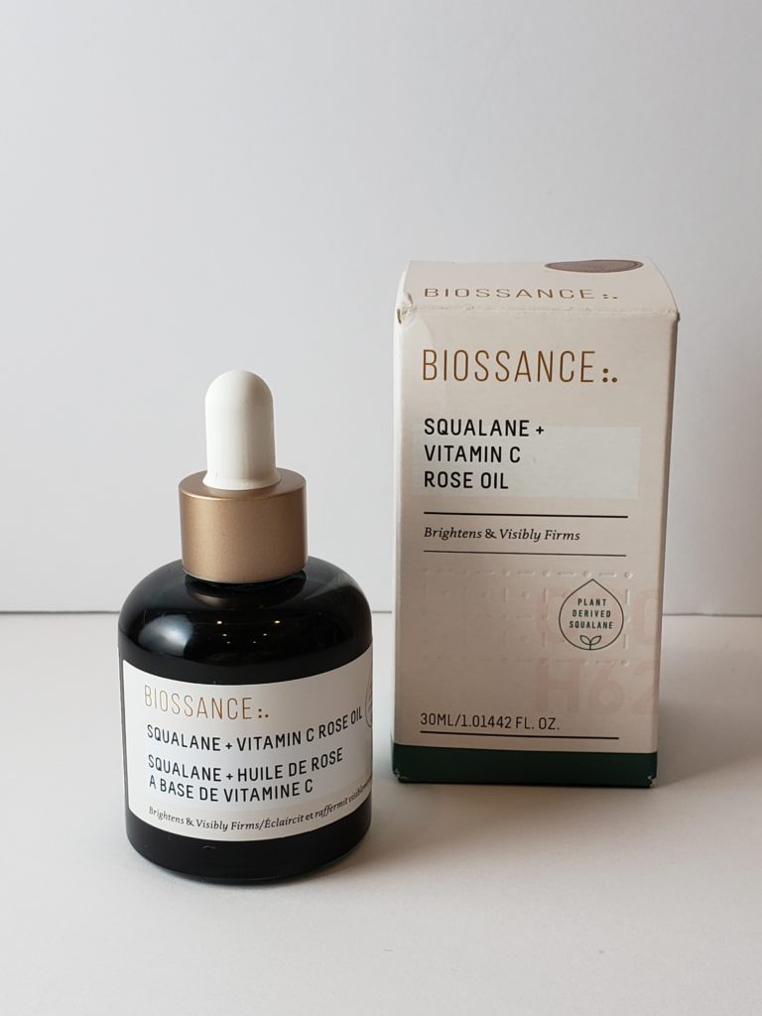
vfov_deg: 67.3
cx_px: 381
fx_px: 763
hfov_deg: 53.1
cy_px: 508
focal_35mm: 26
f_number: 2.4
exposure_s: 1/120
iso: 64
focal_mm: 4.3
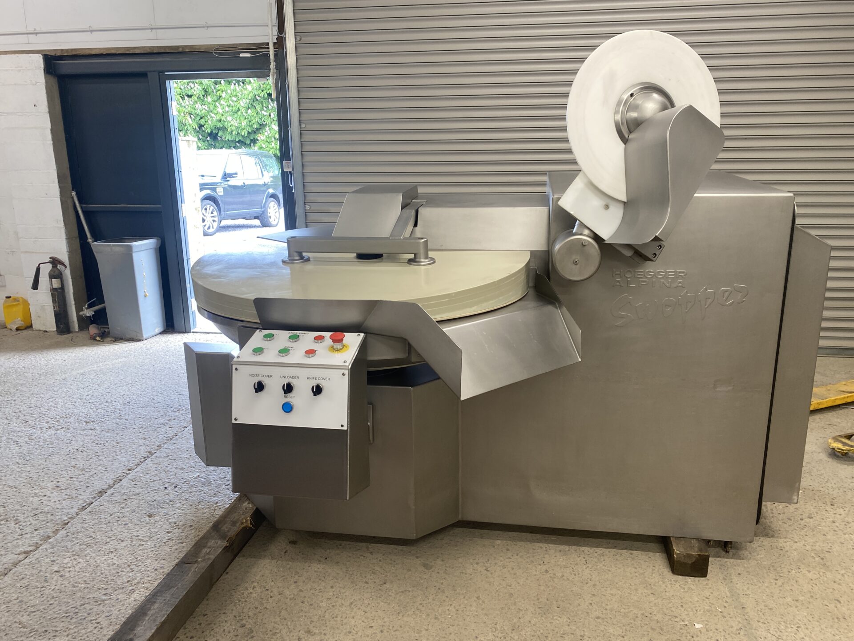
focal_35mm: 26
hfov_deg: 67.3
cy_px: 320
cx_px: 427
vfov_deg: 53.1
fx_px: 641
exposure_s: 1/100
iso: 100
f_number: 1.8
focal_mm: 4.25
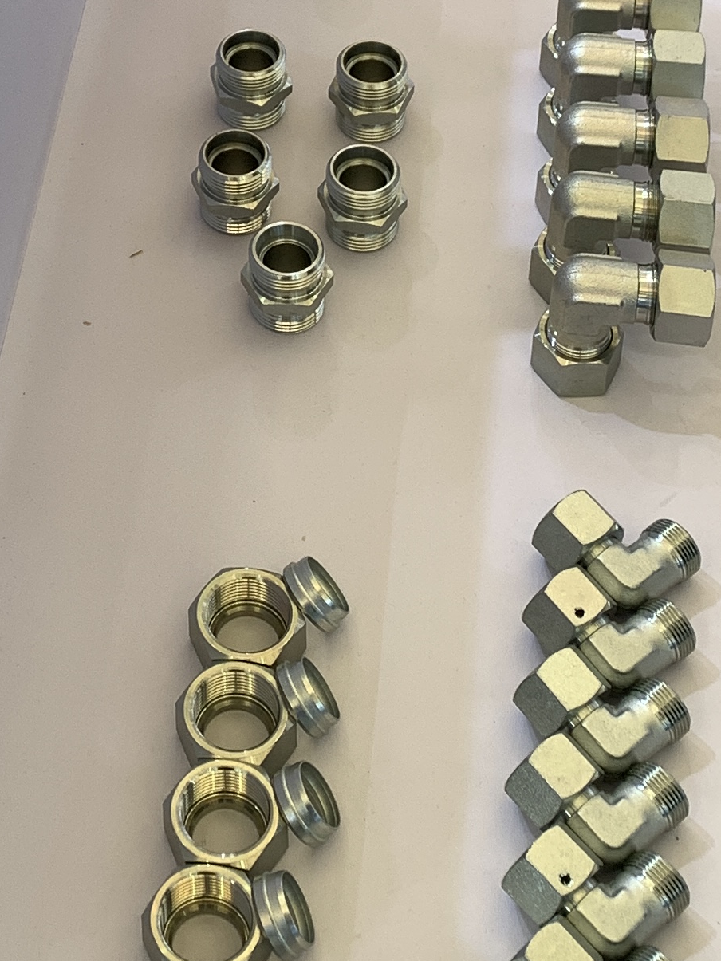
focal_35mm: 87
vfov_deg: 21.4
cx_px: 75
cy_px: -96
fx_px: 2416
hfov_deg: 16.7
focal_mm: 4.25
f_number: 1.8
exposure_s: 1/100
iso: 25
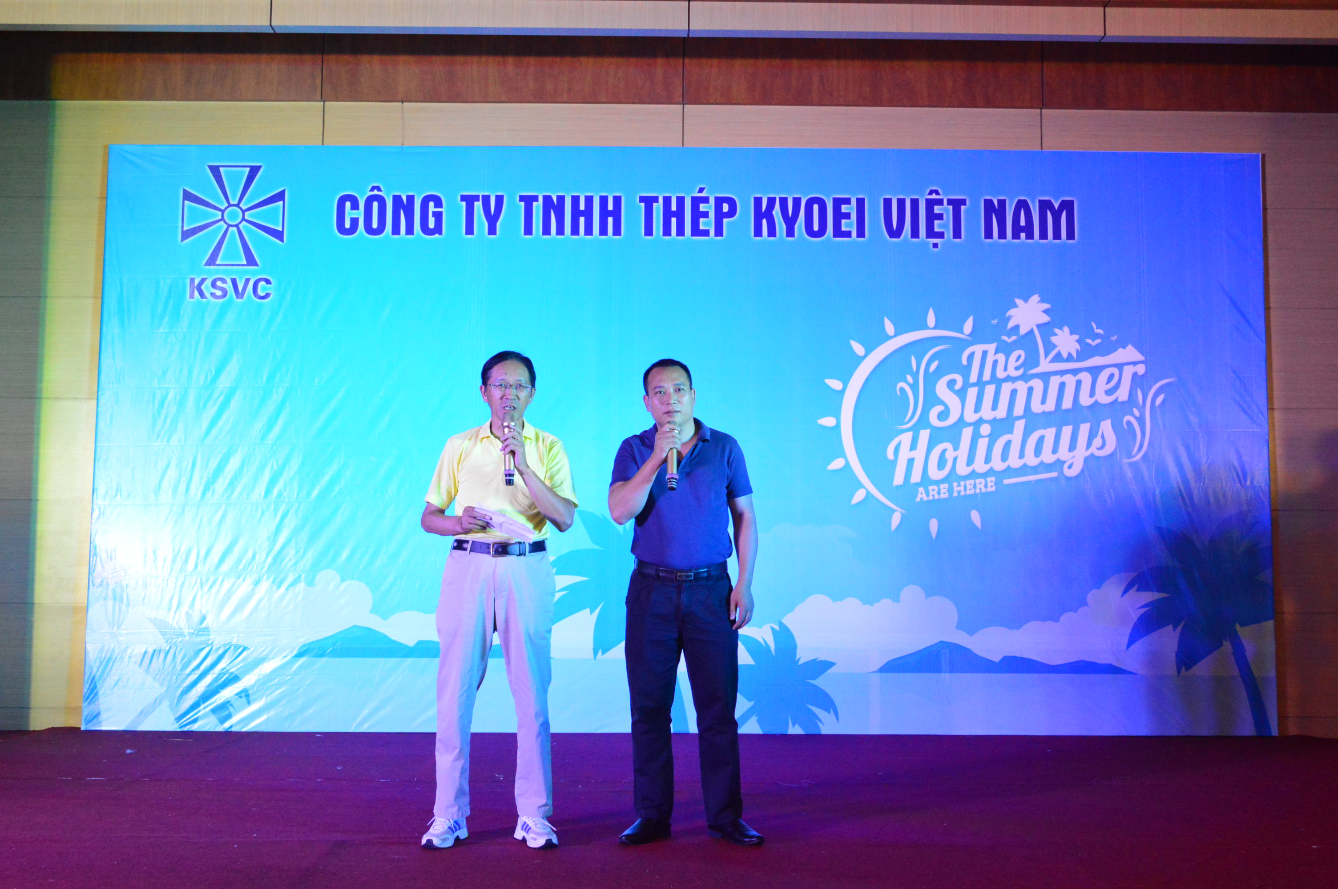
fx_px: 1448
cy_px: 444
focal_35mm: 39
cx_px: 669
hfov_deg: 49.6
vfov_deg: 34.1
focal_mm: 26
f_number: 6.3
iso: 3200
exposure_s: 1/125
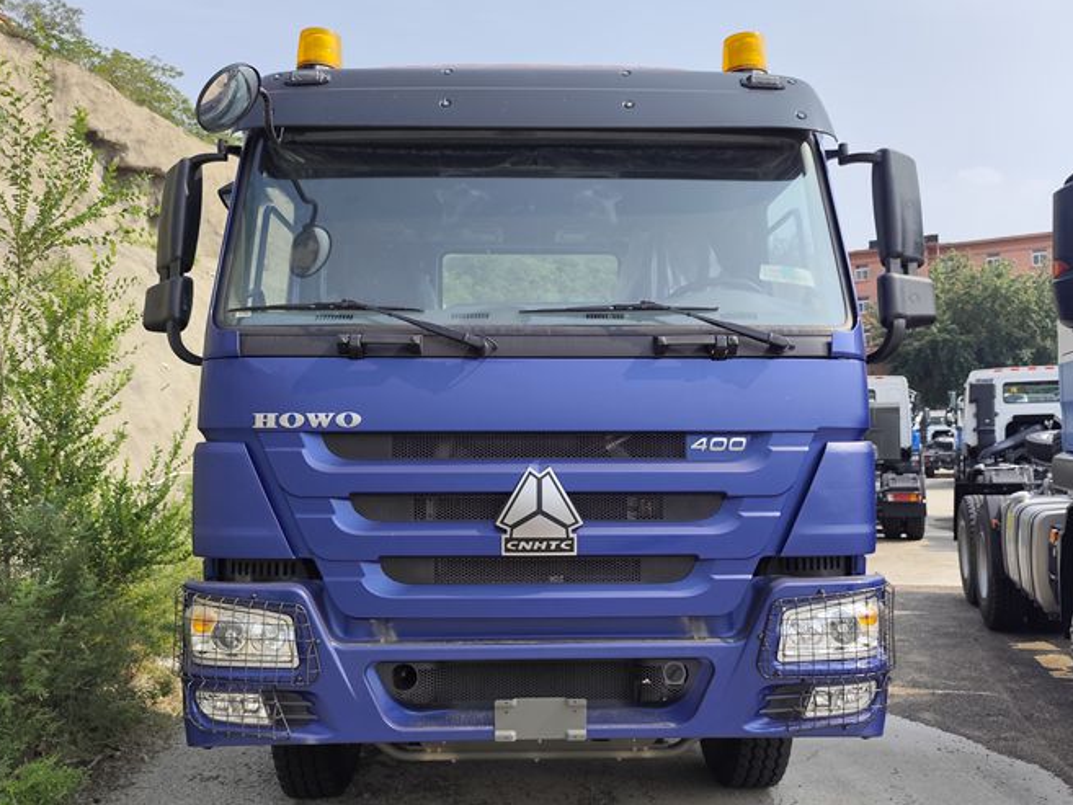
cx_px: 537
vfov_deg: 49.7
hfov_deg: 63.4
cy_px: 434
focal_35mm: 28
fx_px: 868
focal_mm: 6.14
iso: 50
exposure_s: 1/1139
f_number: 1.65
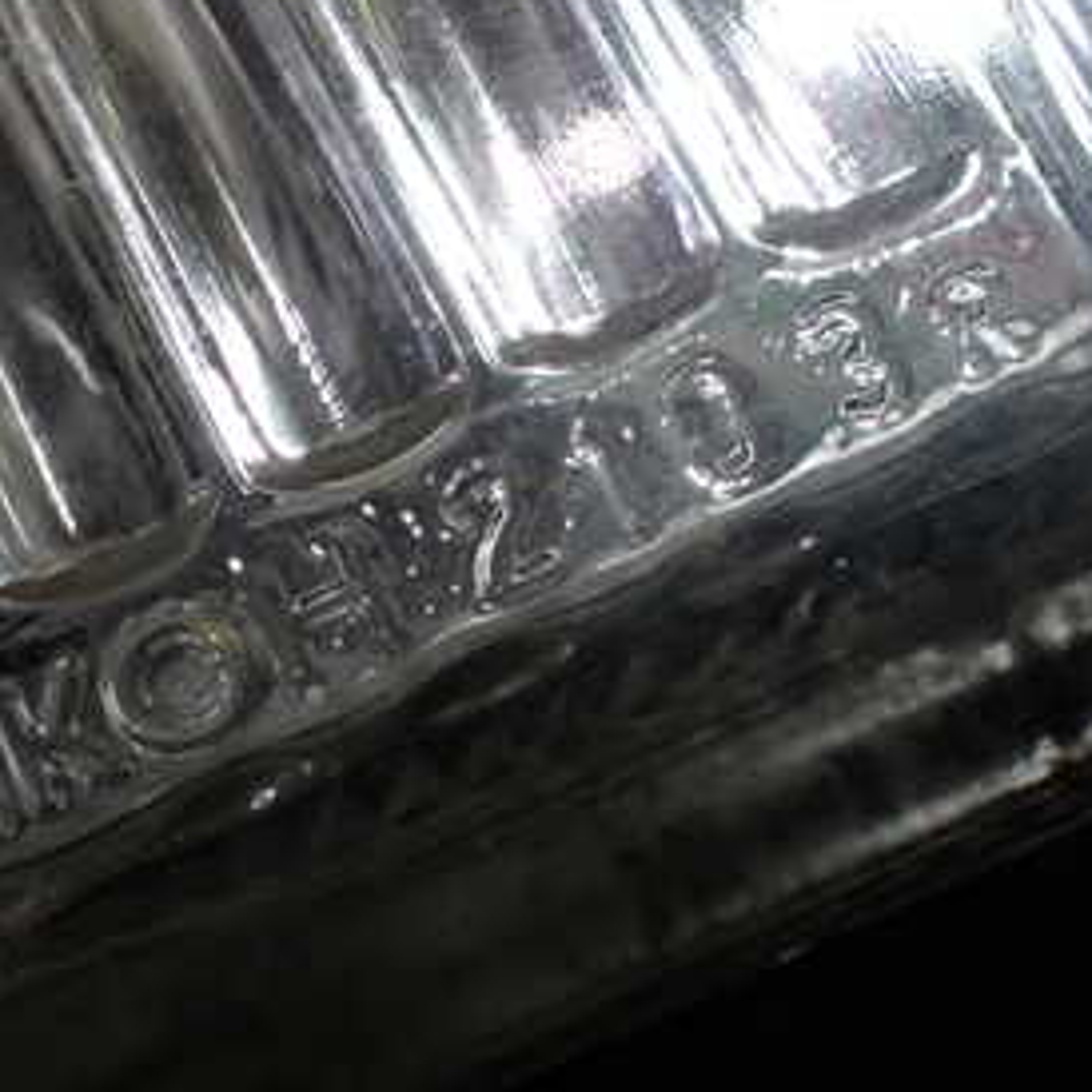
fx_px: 2070
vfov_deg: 29.5
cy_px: 622
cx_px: 422
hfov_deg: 29.5
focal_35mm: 58
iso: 200
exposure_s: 1/125
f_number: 2.3
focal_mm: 5.4
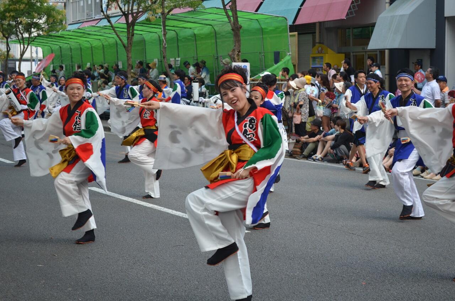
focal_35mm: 82
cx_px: 228
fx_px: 1040
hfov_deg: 24.7
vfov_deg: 16.5
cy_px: 150
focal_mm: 55
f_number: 5.6
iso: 250
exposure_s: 1/125
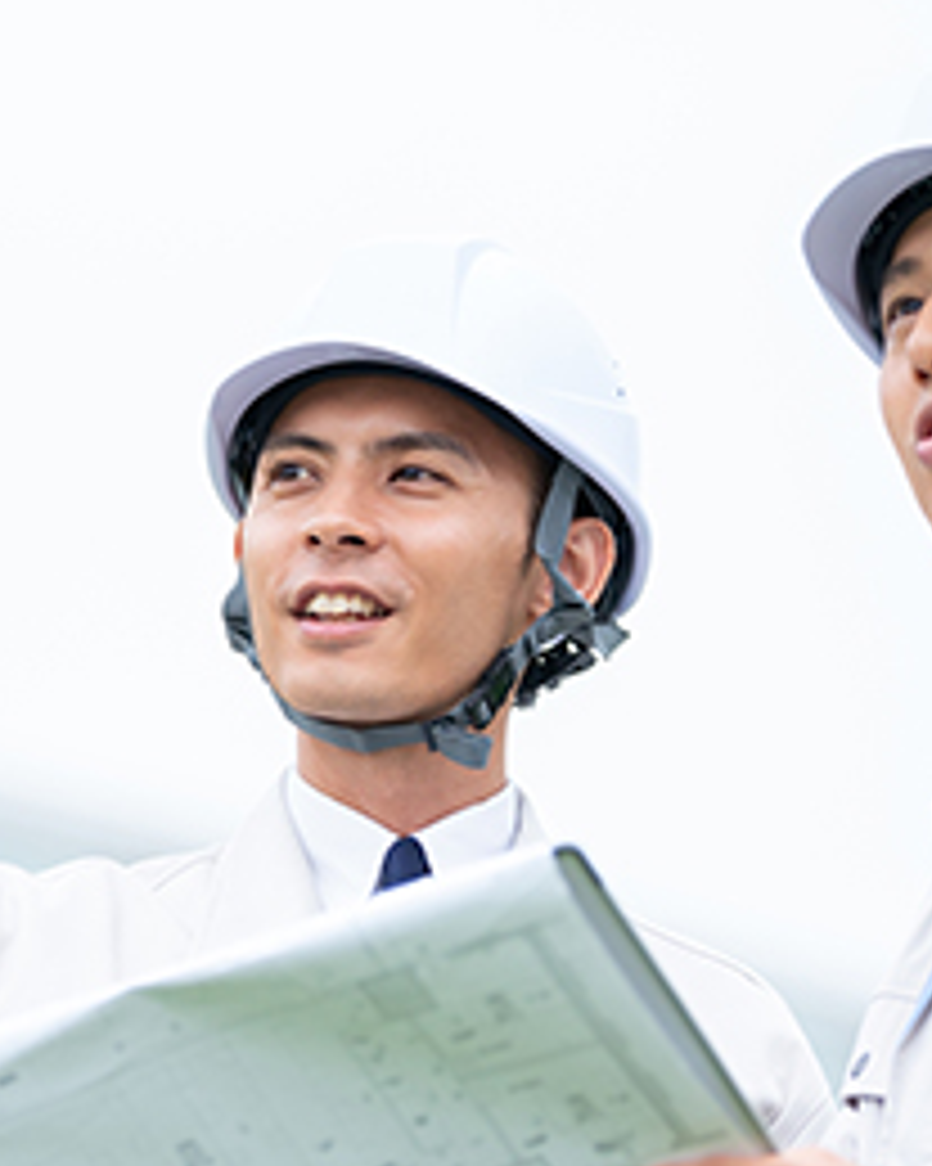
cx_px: 432
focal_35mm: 274
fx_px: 9453
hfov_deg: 5.6
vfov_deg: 7.1
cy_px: 860
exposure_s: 1/1000
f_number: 2.8
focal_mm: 126
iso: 400
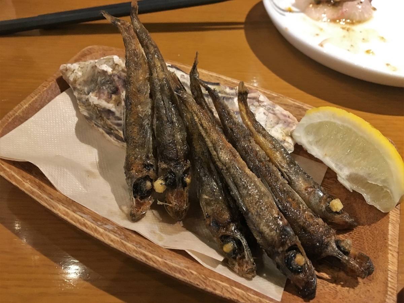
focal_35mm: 29
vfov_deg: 48.2
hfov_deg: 61.7
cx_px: 202
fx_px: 338
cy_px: 152
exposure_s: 1/15
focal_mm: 4.15
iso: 200
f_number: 2.2
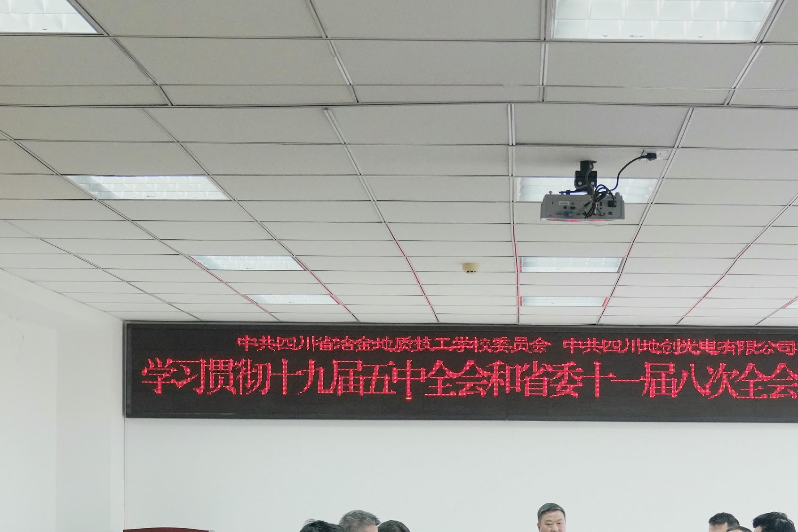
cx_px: 564
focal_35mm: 75
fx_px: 1663
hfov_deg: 26.7
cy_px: 498
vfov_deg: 17.9
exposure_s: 1/160
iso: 1600
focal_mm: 32
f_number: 4
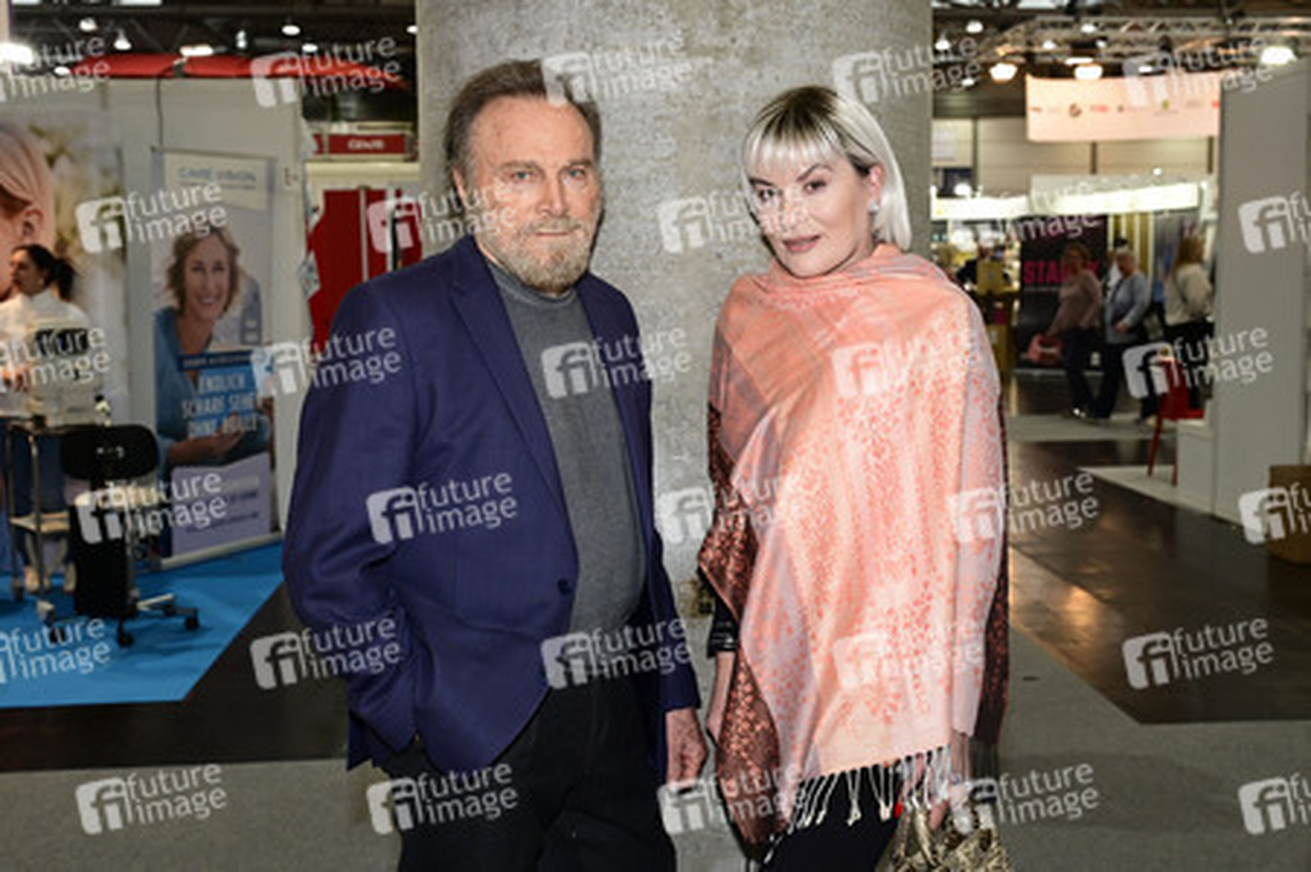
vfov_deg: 41.7
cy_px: 436
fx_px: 1146
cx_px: 656
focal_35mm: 32
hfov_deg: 59.5
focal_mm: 31.5
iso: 1600
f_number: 5
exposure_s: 1/200
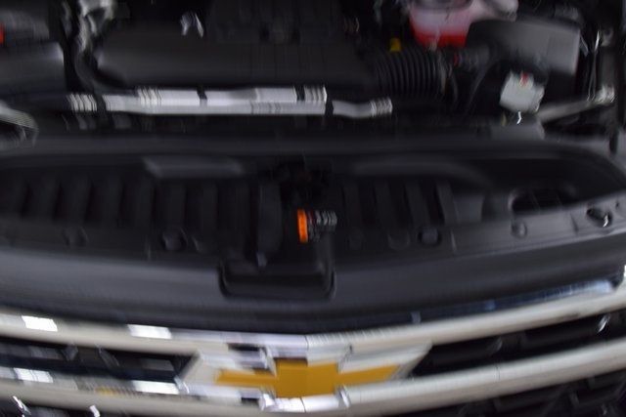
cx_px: 313
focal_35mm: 36
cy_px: 208
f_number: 6.3
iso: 640
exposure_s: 1/15
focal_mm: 24
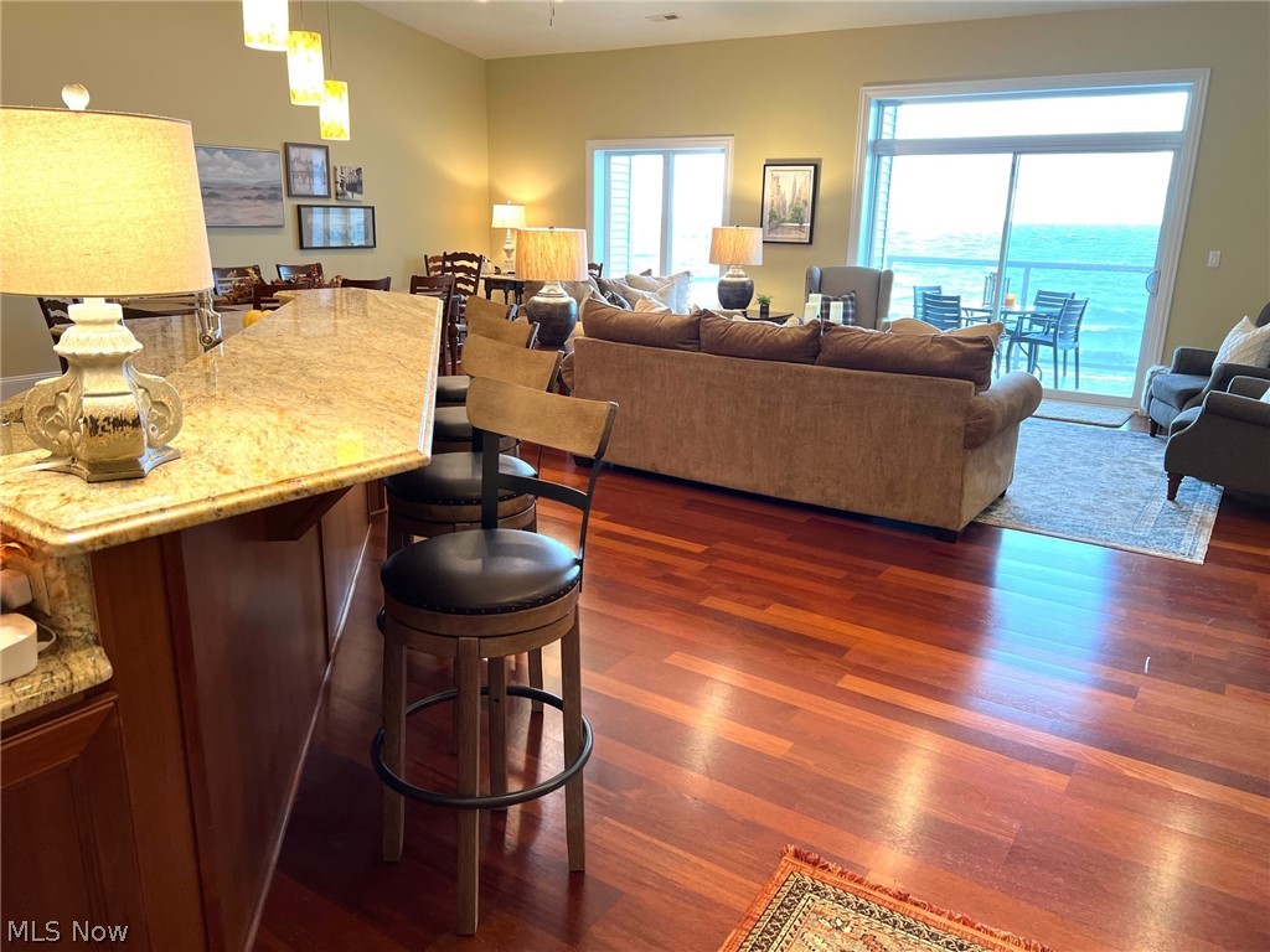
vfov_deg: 53.1
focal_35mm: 26
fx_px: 954
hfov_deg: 67.3
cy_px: 476
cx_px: 635
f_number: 1.5
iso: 64
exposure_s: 1/60
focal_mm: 5.7
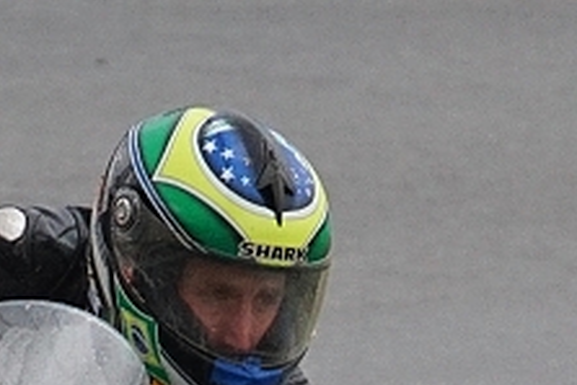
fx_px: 34465
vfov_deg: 0.6
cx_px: -474
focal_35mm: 2149
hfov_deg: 1.0
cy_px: 278
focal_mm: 250
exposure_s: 1/800
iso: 500
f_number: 6.3
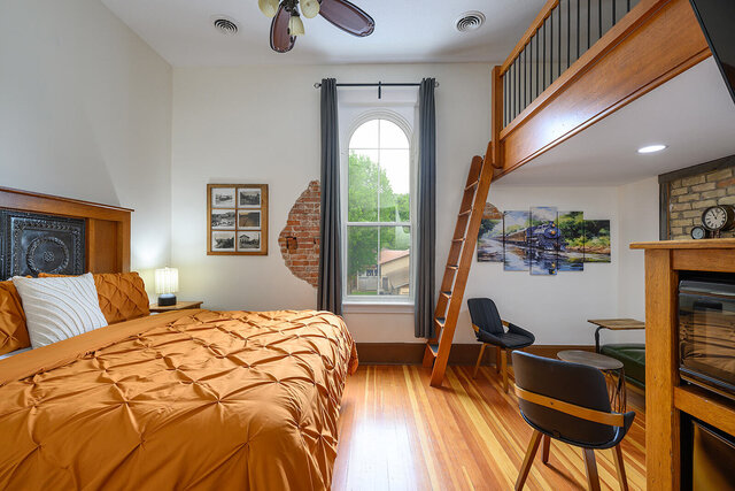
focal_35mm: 16
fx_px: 327
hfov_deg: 96.7
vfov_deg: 73.8
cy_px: 246
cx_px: 368
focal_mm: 16
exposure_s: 1/15
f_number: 9
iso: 800
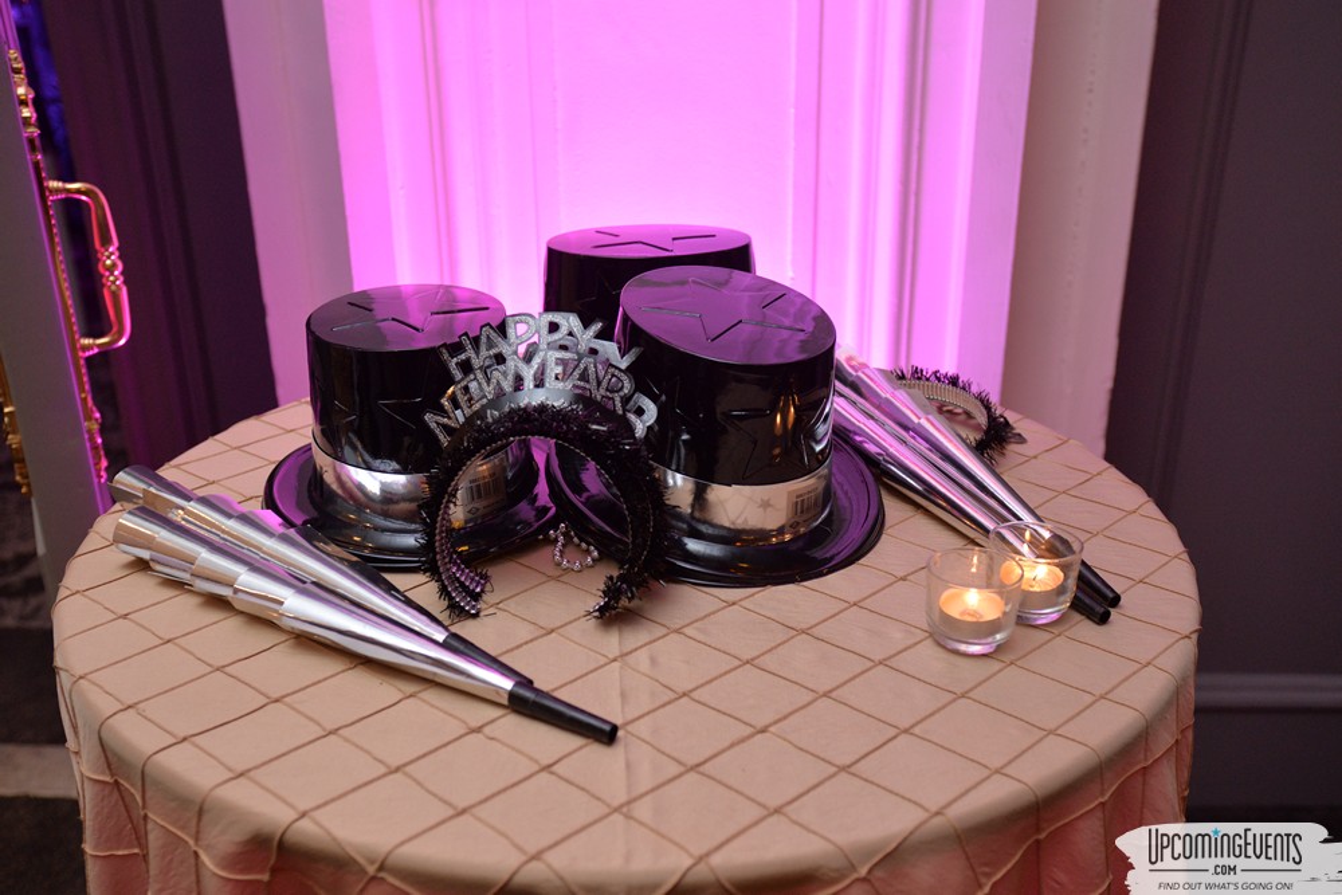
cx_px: 671
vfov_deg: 37.9
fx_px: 1305
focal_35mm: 35
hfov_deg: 54.4
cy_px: 448
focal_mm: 35
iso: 2000
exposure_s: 1/80
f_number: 4.5
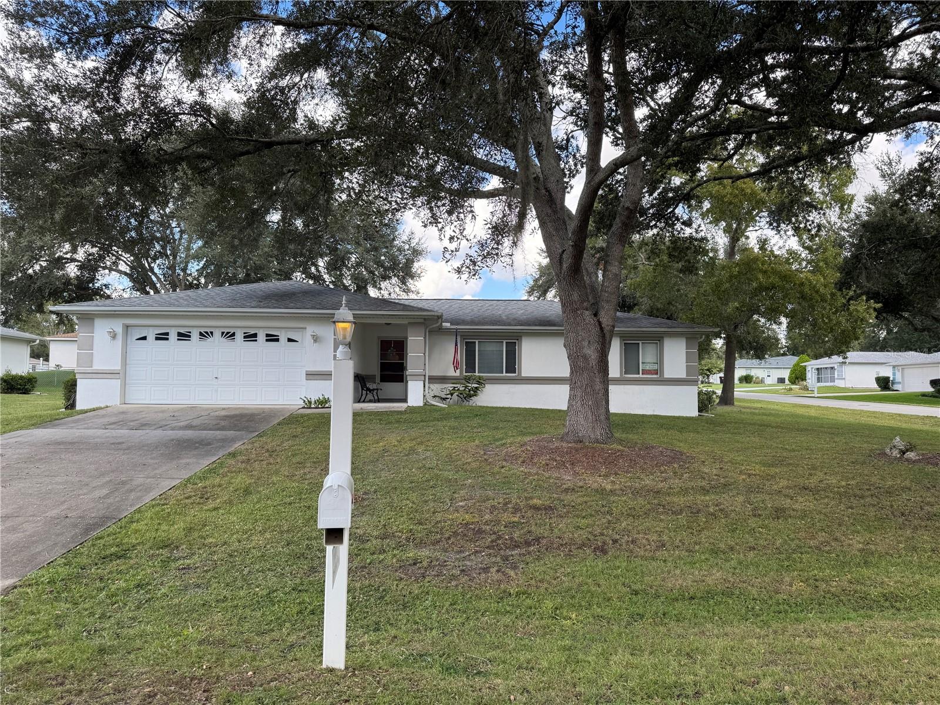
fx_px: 652
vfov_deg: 56.8
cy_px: 352
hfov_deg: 71.6
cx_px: 470
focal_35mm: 24
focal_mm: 6.76
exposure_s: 1/832
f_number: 1.78
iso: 80
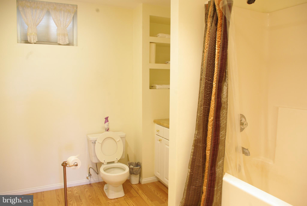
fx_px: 230
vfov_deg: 48.0
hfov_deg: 67.3
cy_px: 103
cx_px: 154
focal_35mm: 27
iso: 200
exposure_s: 1/1.43
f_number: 6.7
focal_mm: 18
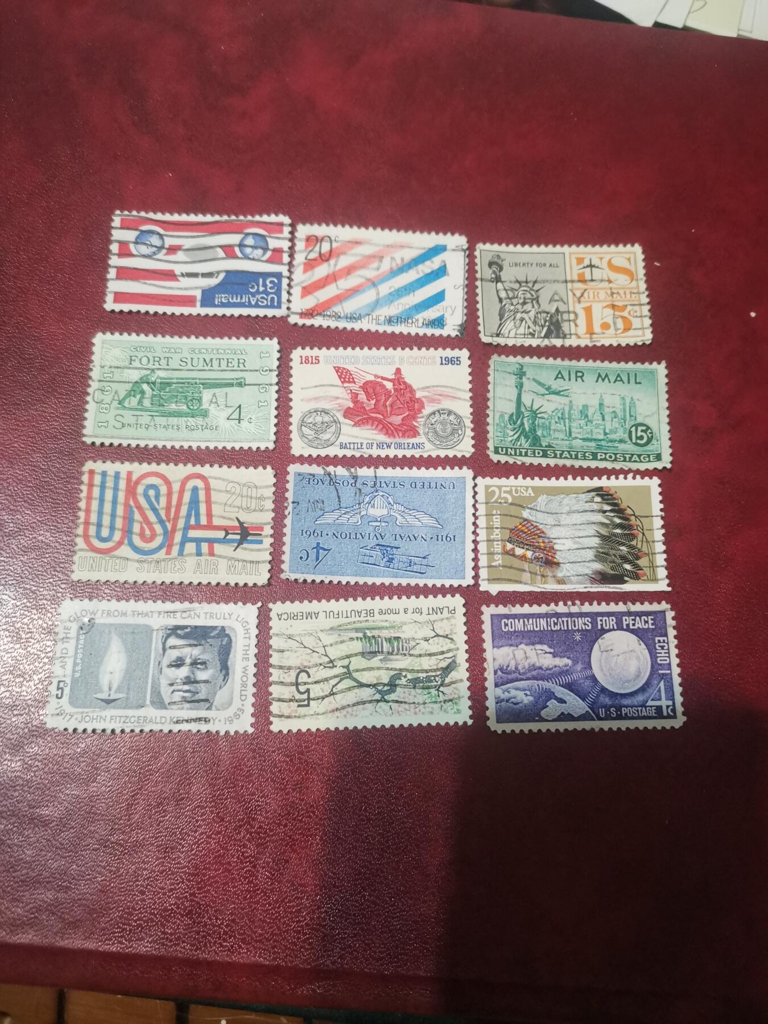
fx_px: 769
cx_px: 384
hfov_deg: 53.1
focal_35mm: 26
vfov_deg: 67.3
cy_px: 512
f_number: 1.8
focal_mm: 4.75
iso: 1250
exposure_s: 1/25
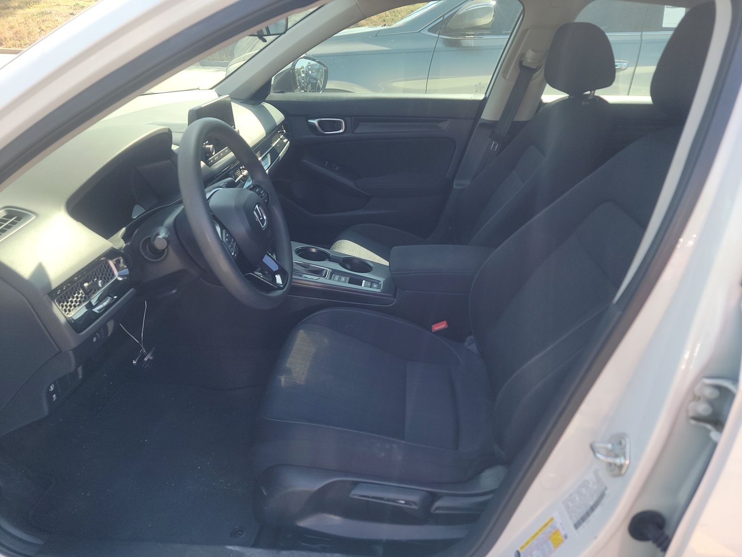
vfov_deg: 56.8
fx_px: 514
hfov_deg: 71.6
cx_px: 371
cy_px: 278
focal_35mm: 24
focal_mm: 6.7
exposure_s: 1/119
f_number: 1.8
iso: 60
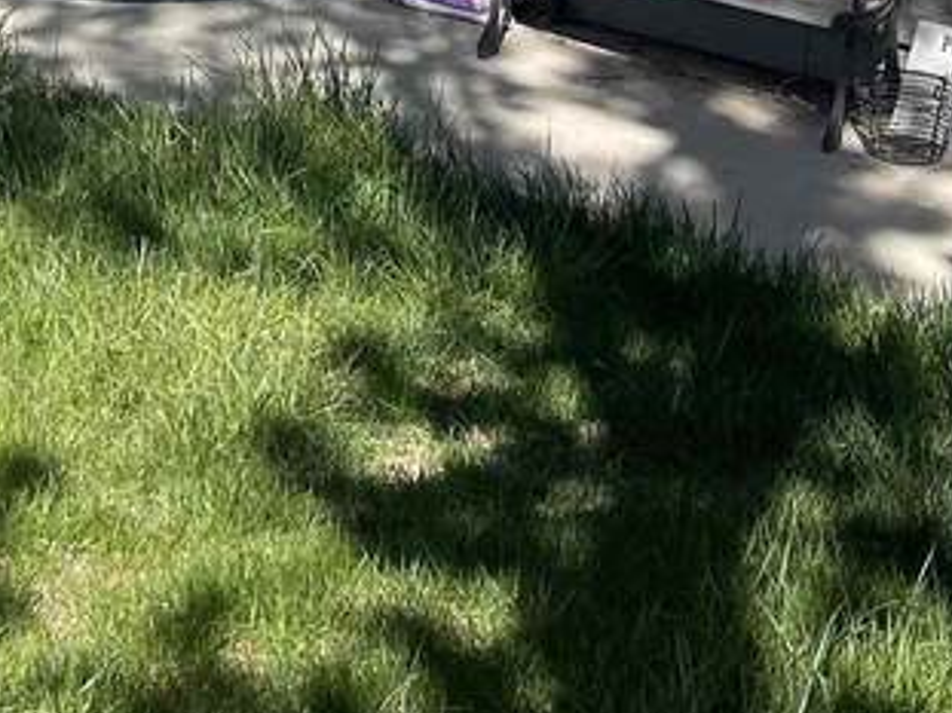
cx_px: 159
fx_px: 2832
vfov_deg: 13.0
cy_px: -584
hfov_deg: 18.9
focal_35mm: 103
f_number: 1.6
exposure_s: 1/2288
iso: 32
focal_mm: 5.1
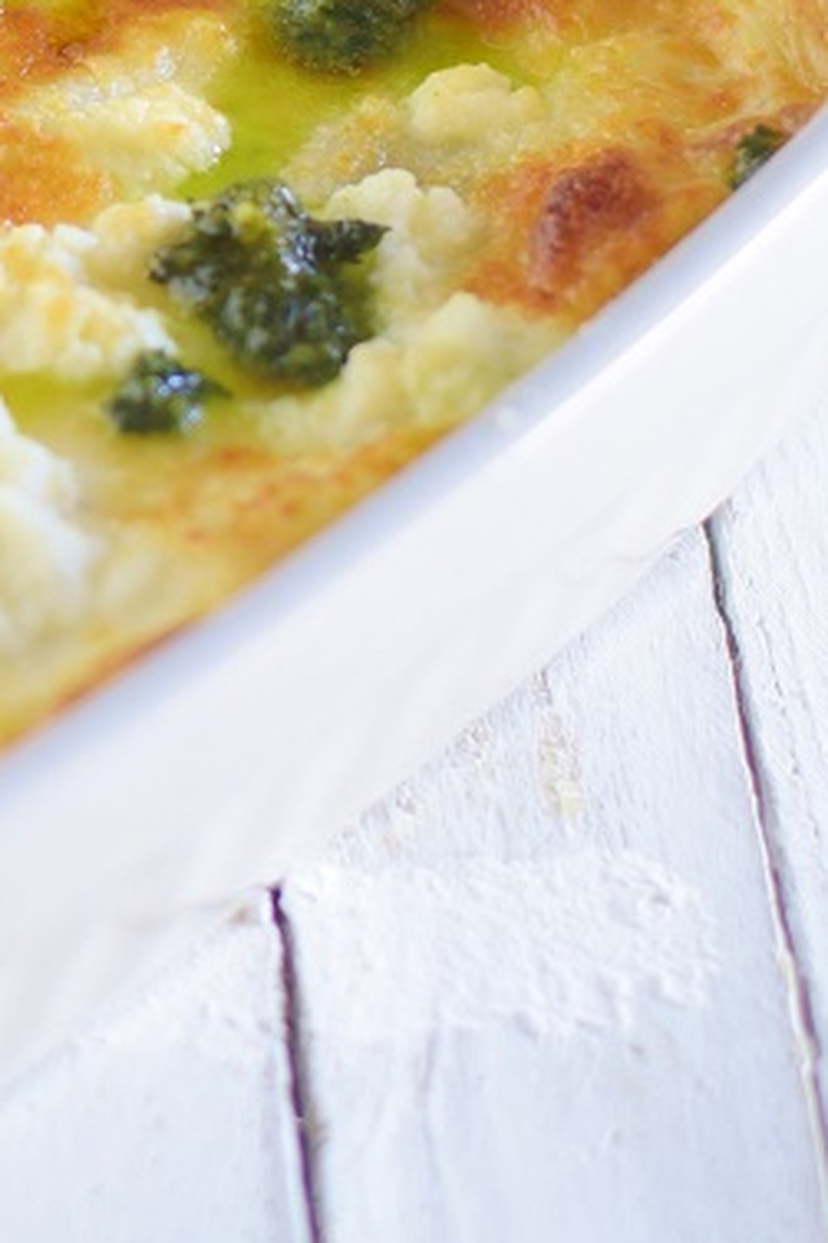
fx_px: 8252
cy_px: -89
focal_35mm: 239
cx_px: -343
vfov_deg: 8.6
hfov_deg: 5.7
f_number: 2.8
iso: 100
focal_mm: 50
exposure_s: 1/10
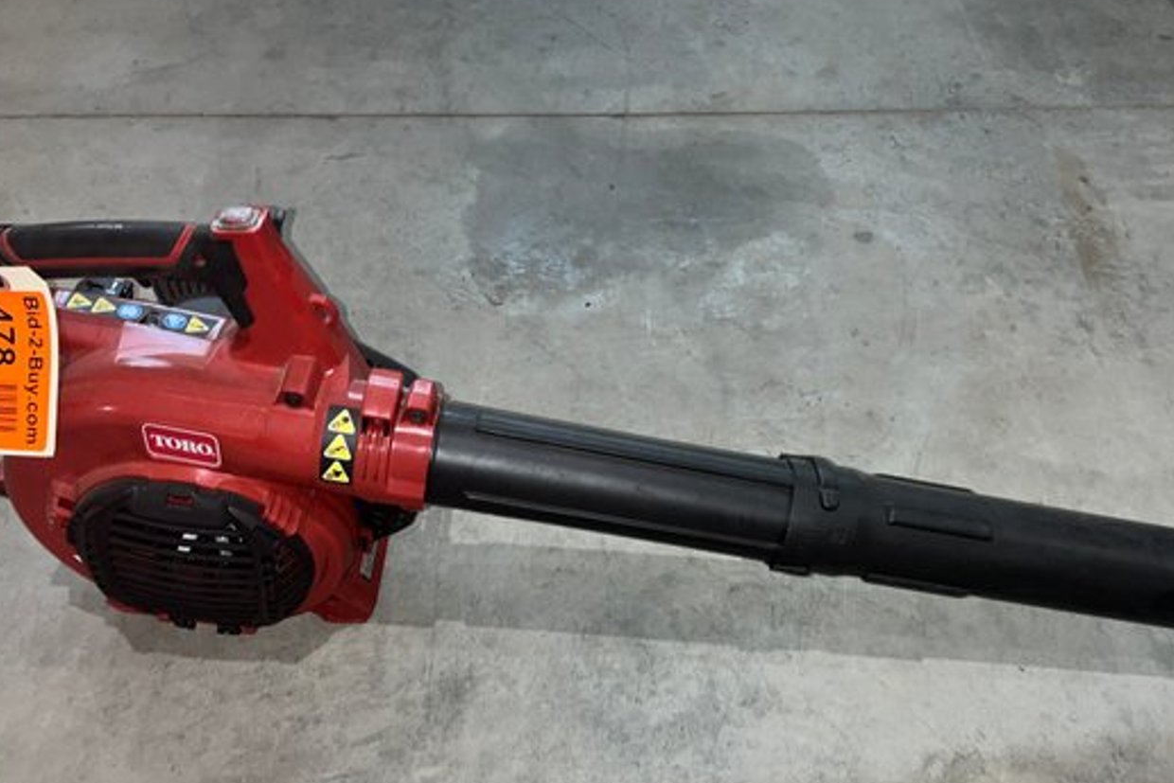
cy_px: 501
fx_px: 1076
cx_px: 611
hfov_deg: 57.2
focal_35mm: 33
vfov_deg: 39.6
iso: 80
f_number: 1.6
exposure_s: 1/8
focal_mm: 5.1
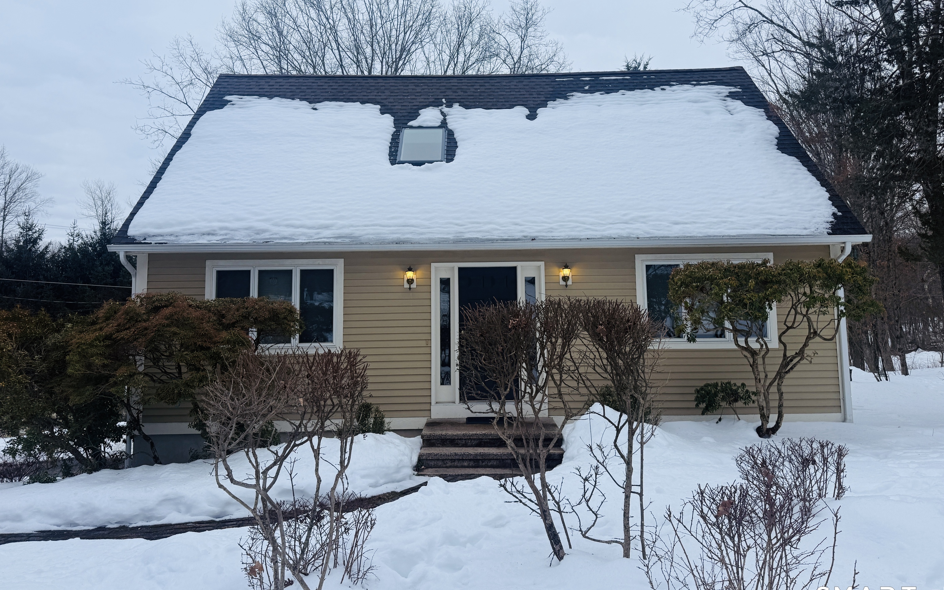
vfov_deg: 47.4
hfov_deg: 70.4
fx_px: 669
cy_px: 250
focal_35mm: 26
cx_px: 477
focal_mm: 6.76
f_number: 1.78
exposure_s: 1/1075
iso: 80
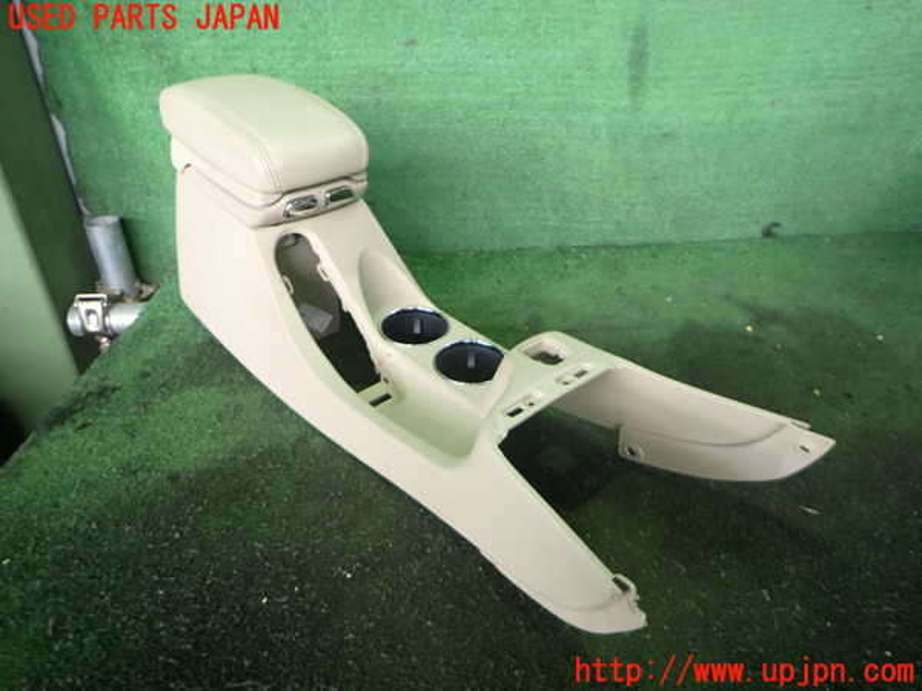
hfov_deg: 69.4
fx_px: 666
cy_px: 346
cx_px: 461
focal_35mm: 25
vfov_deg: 54.9
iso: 200
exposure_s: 1/40
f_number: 2
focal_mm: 4.5
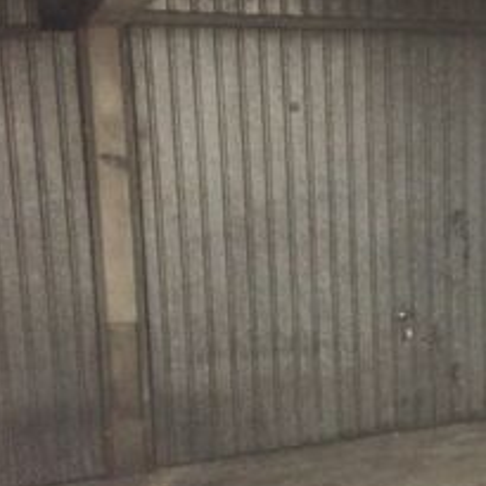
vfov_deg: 28.6
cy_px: 266
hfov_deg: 27.6
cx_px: 436
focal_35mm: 60
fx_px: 953
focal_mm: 4.15
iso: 250
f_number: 2.2
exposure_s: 1/17
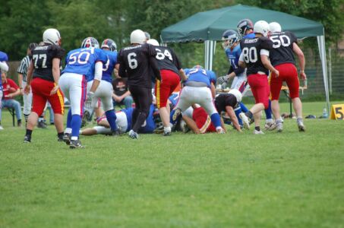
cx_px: 172
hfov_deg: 7.1
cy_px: 114
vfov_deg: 4.7
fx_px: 2789
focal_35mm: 292
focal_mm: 195
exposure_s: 1/800
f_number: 5
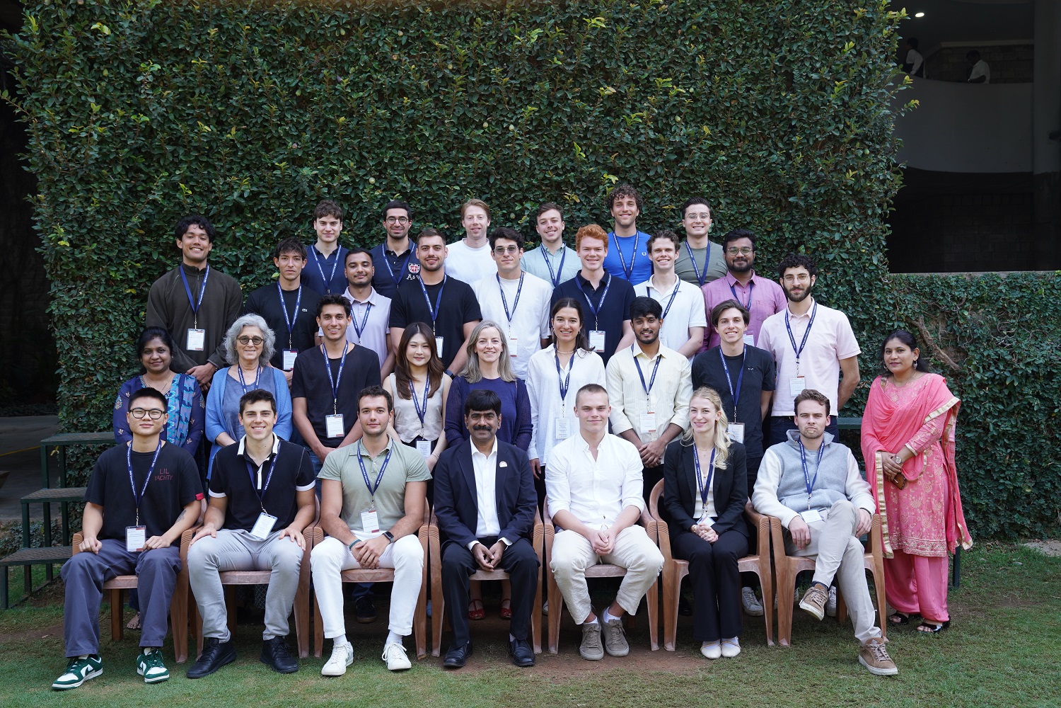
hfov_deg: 55.8
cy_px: 354
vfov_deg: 38.9
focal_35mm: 34
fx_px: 1002
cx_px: 530
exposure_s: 1/200
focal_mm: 34
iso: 400
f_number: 5
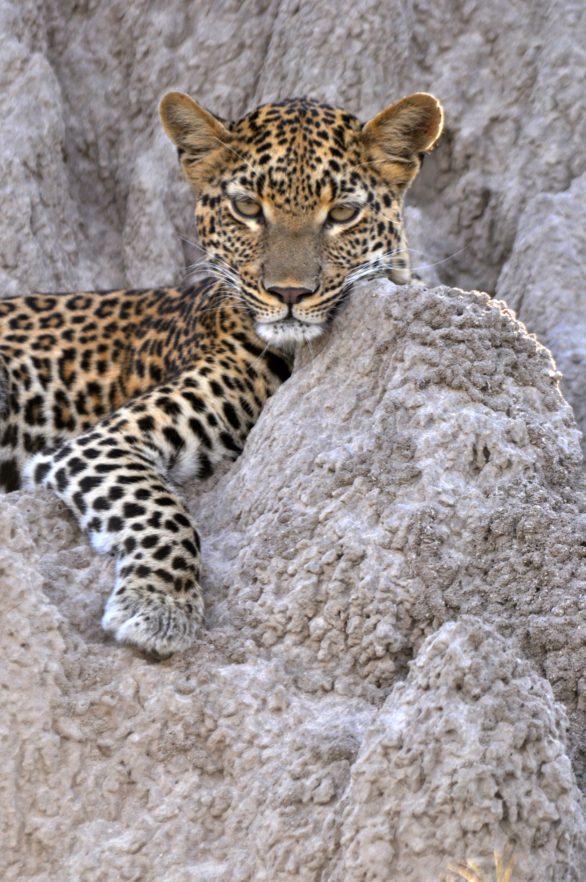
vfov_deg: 3.7
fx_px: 13585
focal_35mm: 555
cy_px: 441
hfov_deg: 2.5
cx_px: 293
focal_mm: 370
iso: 250
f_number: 5.6
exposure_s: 1/640
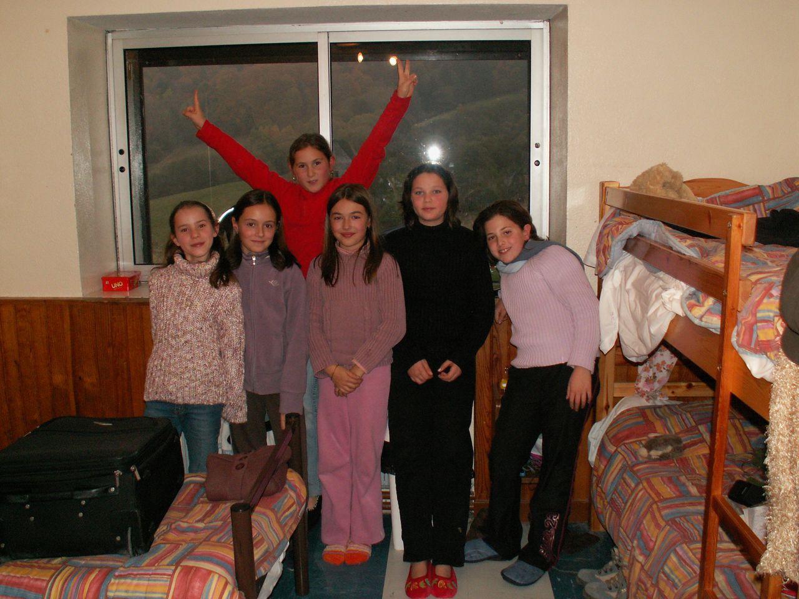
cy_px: 300
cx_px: 400
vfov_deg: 40.7
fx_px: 808
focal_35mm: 35
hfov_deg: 52.6
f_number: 2.8
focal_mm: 5.86
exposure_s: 1/40
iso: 160
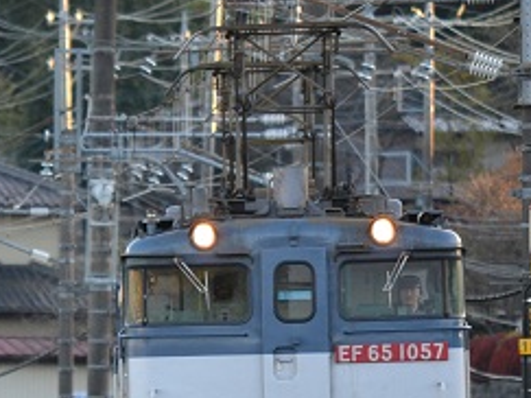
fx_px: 14750
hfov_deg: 2.1
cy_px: 289
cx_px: 68
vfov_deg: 1.5
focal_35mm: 962
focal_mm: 270
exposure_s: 1/200
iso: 800
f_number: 5.6
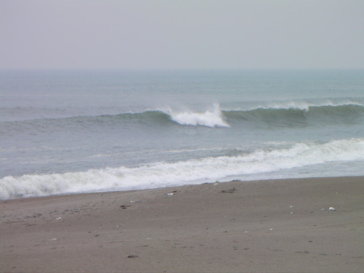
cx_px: 182
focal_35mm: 180
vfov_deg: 8.2
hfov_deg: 11.0
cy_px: 136
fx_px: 1893
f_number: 4.7
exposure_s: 1/185
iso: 50
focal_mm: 30.2
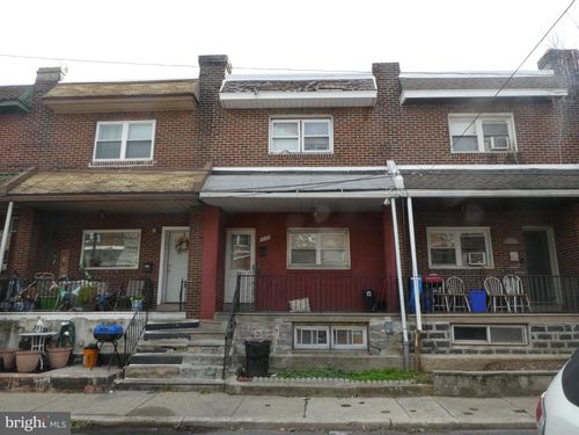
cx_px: 290
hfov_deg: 71.6
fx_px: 401
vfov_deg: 56.8
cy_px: 218
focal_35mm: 24
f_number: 7.1
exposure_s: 1/50
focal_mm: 4.3
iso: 80
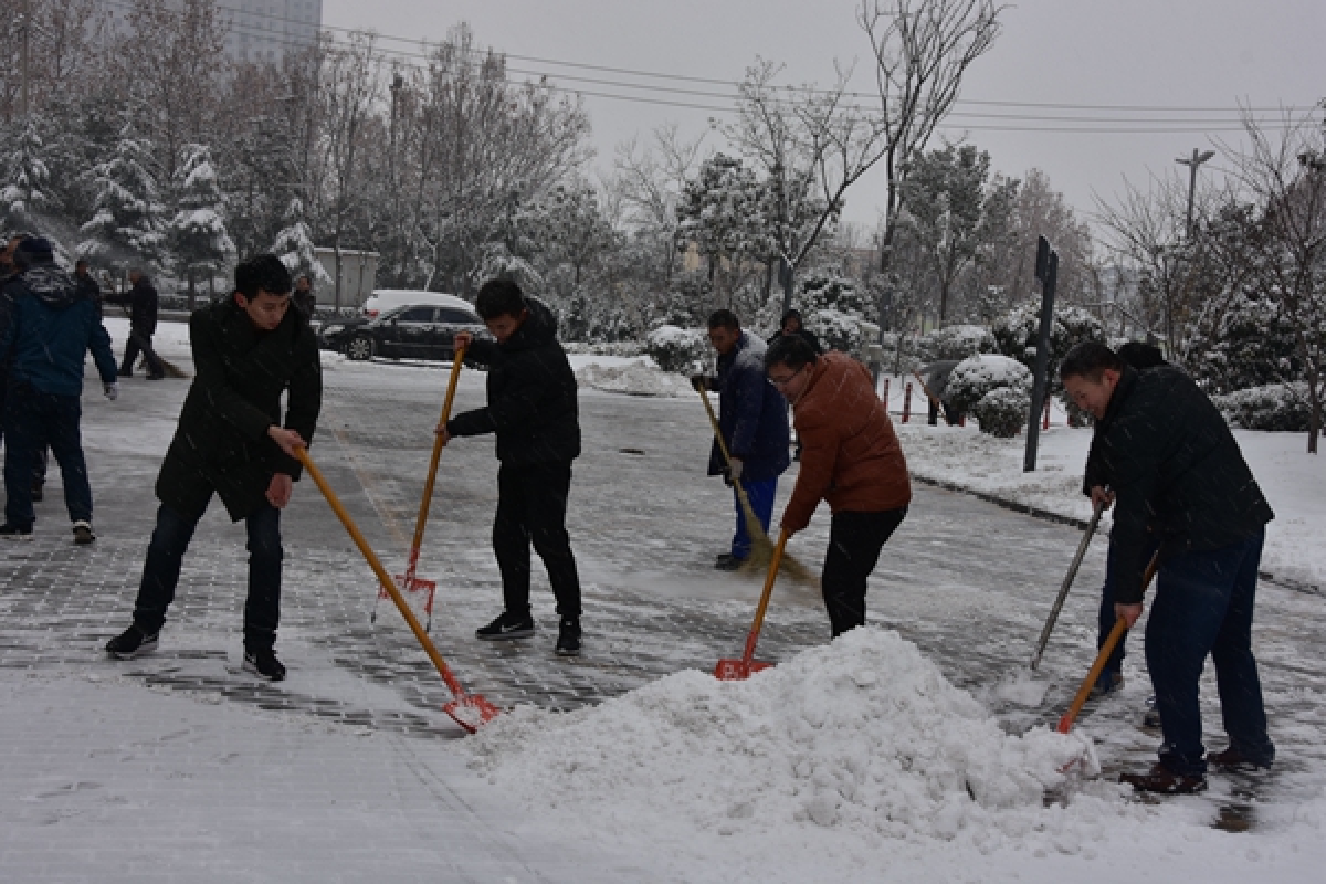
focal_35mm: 51
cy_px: 442
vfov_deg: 26.5
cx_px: 663
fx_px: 1878
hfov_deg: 38.9
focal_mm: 34
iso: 200
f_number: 10
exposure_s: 1/80
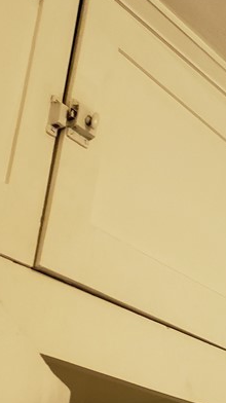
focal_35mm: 74
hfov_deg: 14.0
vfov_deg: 28.4
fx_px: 790
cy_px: 266
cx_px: 439
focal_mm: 4.3
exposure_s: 1/60
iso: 250
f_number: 1.5
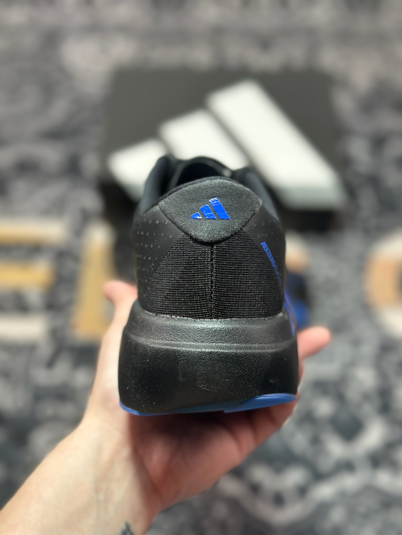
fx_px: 743
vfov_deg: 39.7
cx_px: 201
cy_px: 268
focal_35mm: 48
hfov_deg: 30.3
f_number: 1.78
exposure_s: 1/141
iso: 64
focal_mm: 6.86
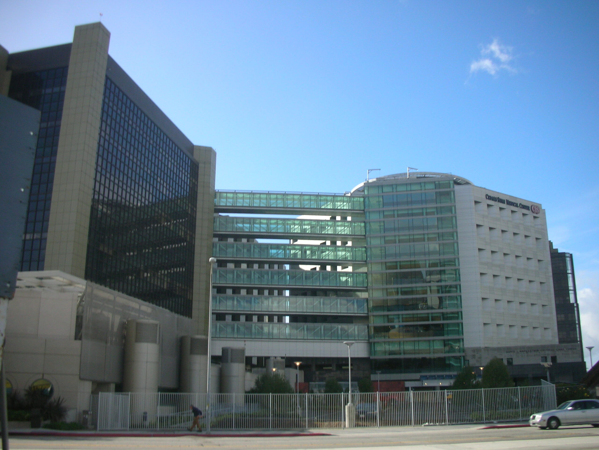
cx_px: 300
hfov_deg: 52.6
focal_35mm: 35
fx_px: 606
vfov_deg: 40.7
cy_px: 225
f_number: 8.5
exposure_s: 1/92.7
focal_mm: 5.8
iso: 50
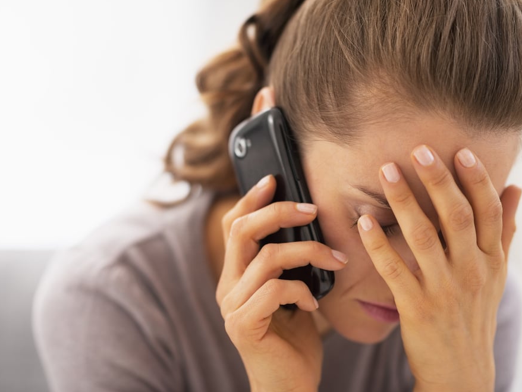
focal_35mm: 93
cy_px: 196
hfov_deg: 21.1
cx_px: 255
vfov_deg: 15.9
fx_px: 1403
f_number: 2
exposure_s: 1/125
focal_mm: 85
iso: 100
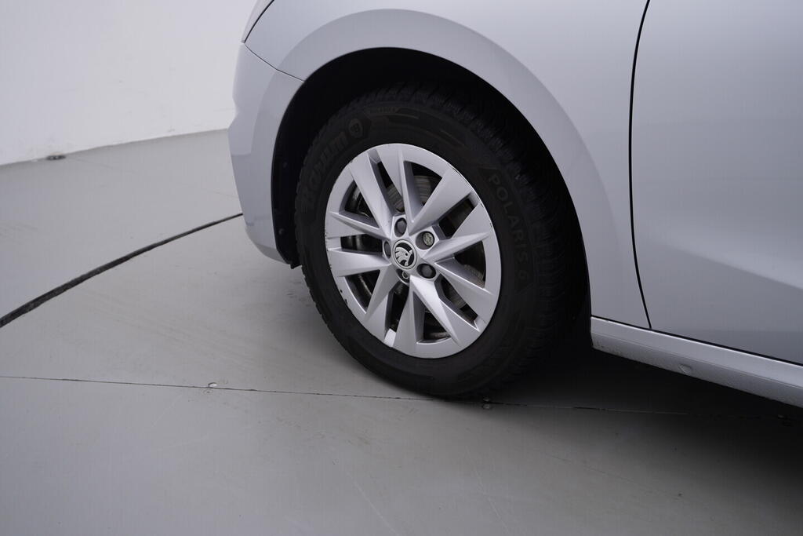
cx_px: 402
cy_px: 268
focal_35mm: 36
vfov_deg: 36.9
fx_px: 803
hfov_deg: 53.1
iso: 125
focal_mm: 24
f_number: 4.5
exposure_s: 1/80
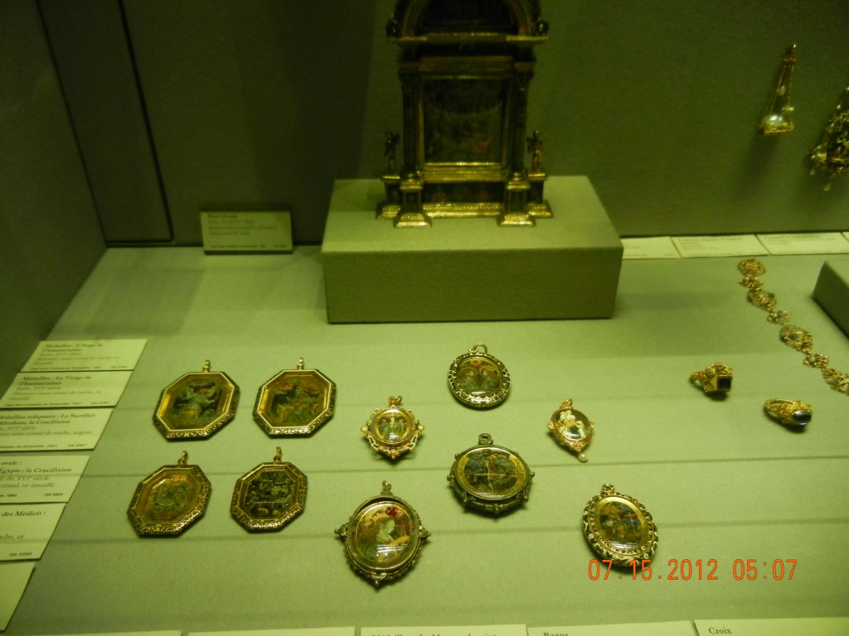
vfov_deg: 46.8
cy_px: 318
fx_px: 736
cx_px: 424
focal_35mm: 30
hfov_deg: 60.0
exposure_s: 1/6.7
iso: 200
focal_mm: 5.4
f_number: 3.5
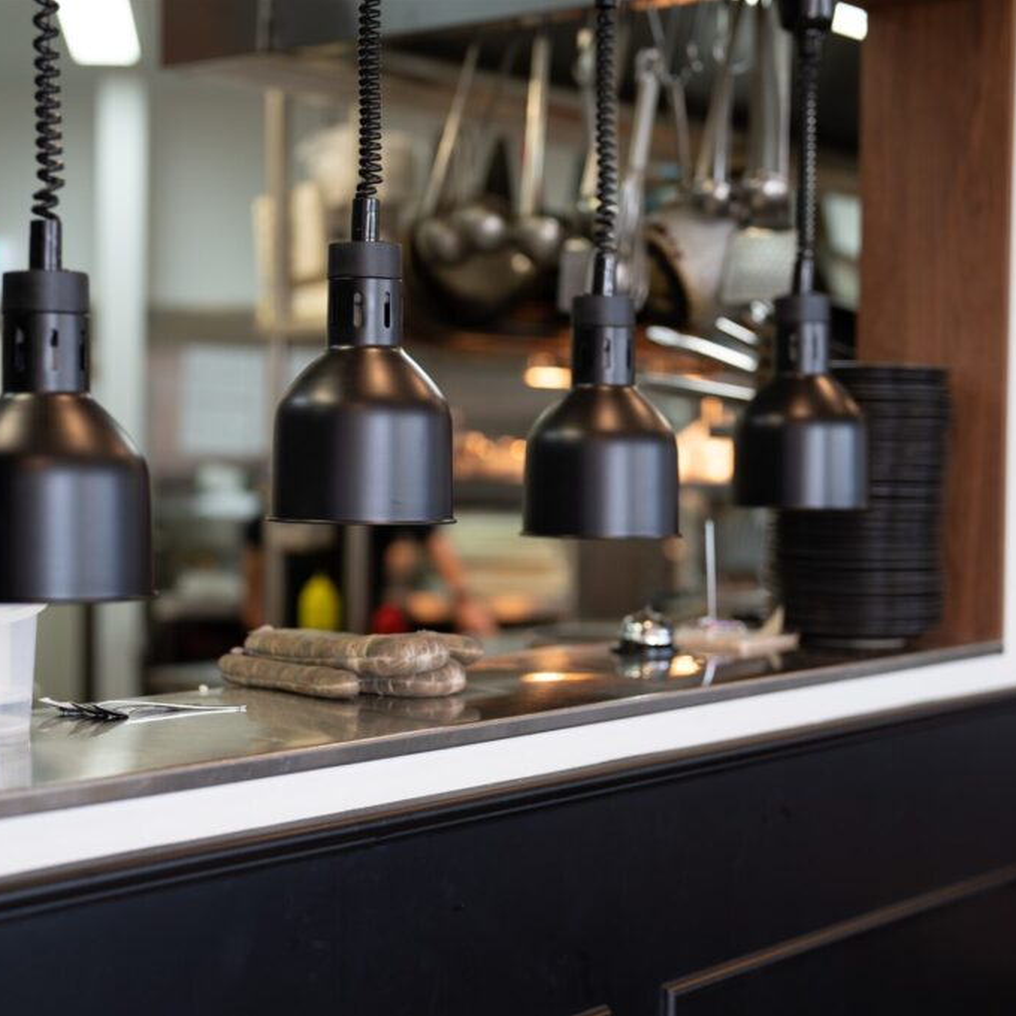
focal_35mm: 64
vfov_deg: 26.9
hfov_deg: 26.8
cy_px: 509
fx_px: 2125
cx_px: 390
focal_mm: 50
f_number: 1.8
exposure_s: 1/80
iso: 100
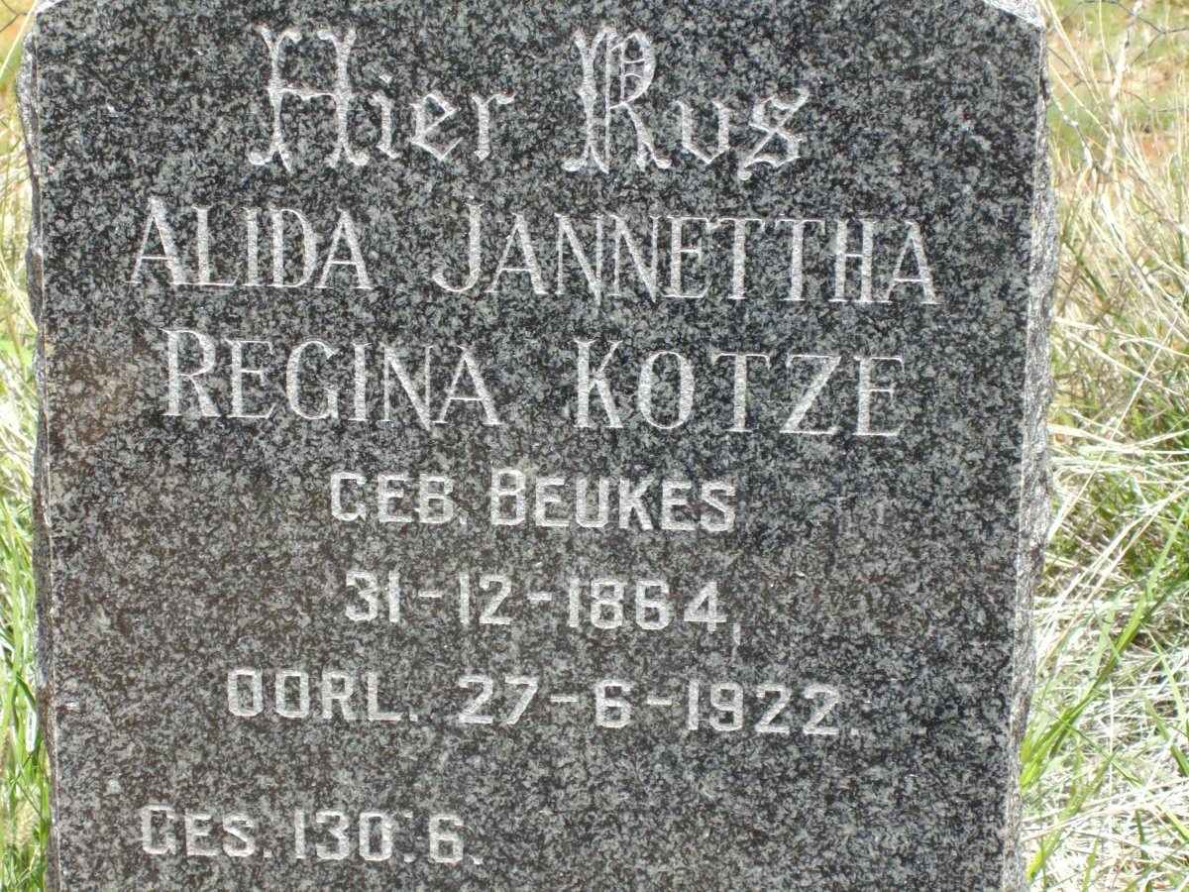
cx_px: 594
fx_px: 3710
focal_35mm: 108
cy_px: 446
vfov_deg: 13.7
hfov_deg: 18.2
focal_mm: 18
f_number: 4.8
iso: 80
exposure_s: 1/250
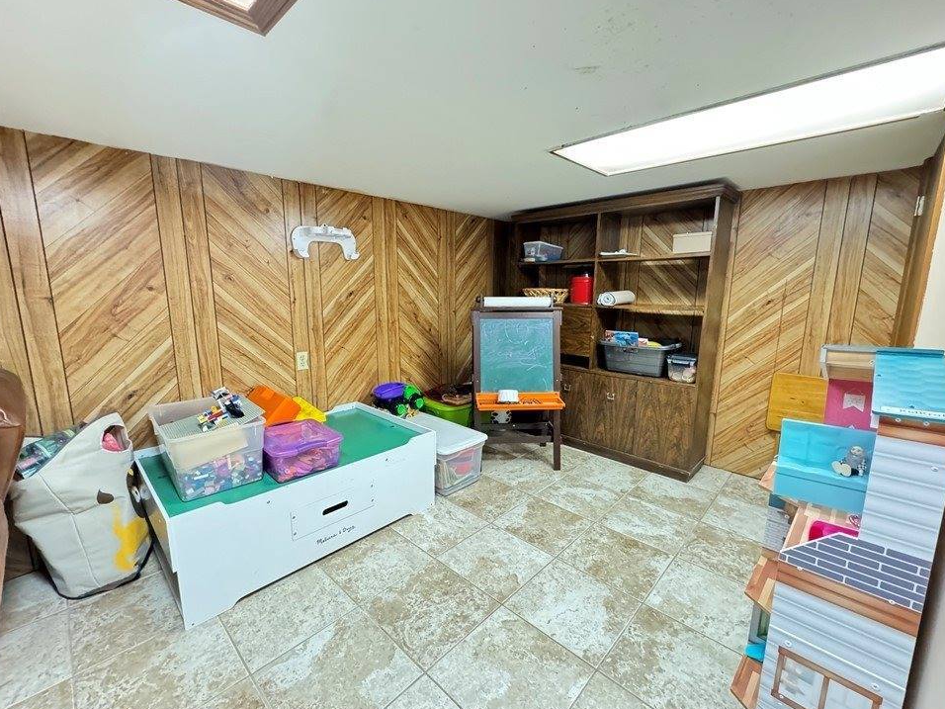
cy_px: 359
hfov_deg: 98.2
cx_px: 465
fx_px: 409
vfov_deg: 81.7
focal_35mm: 15
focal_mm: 2.22
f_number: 2.2
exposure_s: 1/40
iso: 1250
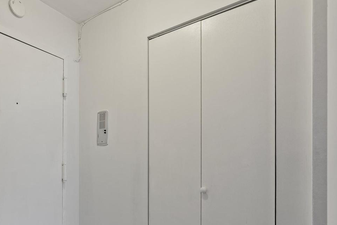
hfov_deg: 69.8
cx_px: 92
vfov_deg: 51.1
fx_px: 225
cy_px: 167
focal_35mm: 24
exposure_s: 1
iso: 200
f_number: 8
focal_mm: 16
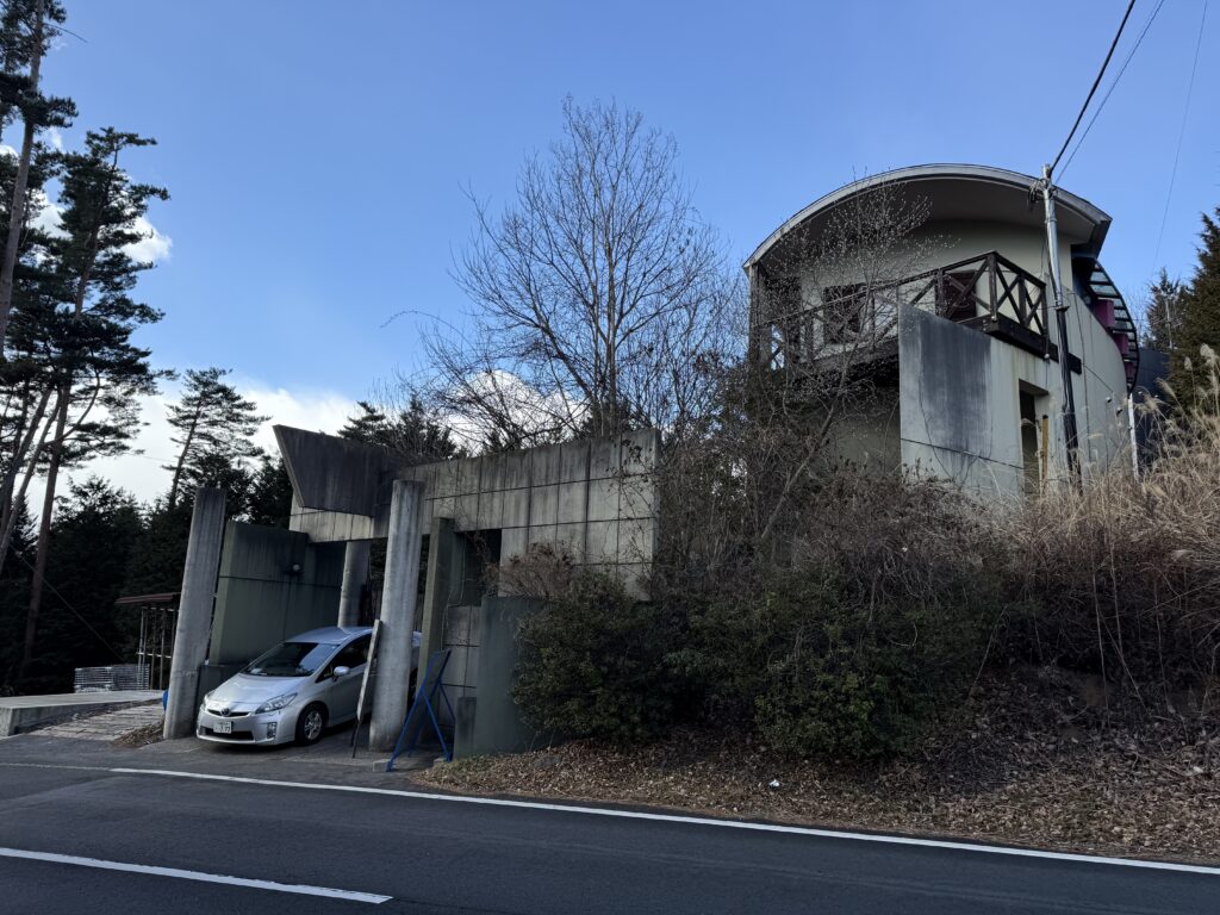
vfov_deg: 56.8
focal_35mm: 24
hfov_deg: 71.6
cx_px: 610
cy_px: 458
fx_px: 846
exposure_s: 1/1901
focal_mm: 6.76
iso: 80
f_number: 1.78
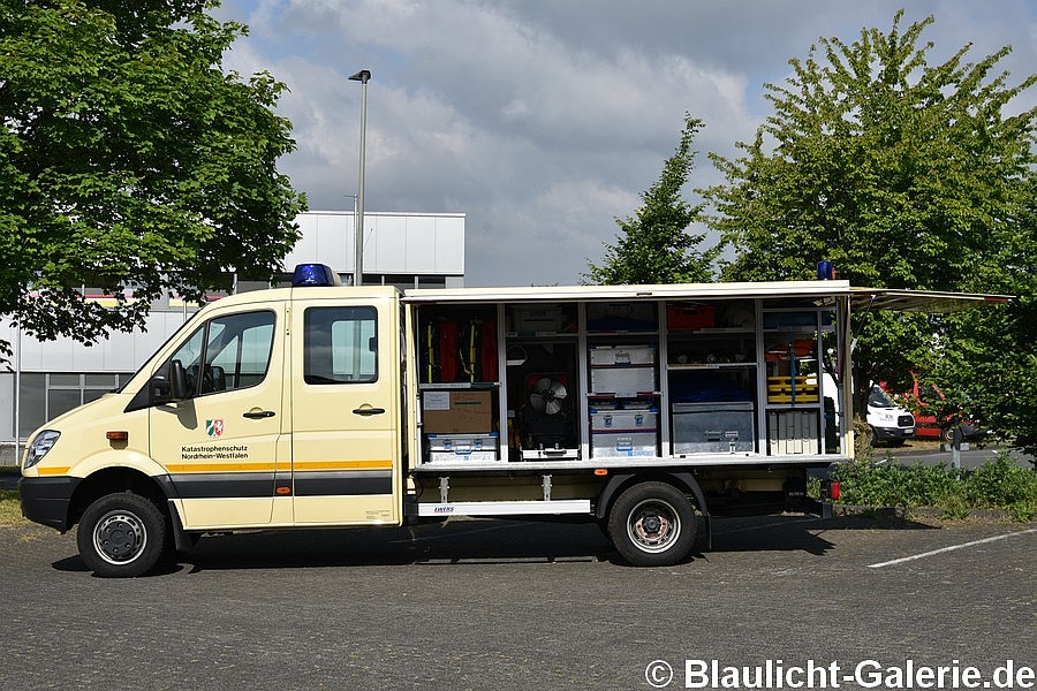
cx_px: 518
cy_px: 346
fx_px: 1383
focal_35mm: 48
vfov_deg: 28.1
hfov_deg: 41.1
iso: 200
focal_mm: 48
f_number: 11
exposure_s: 1/500
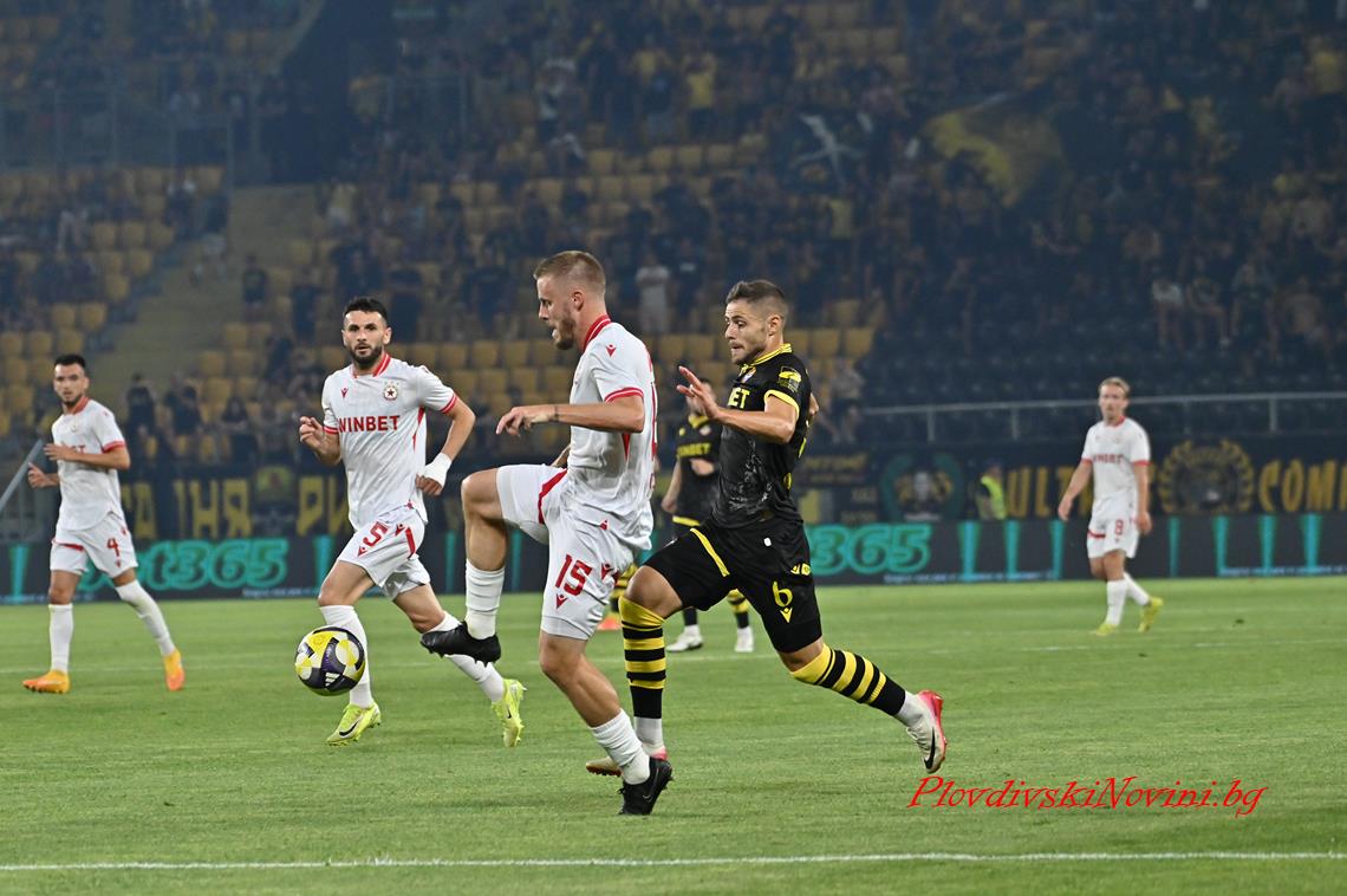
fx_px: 8972
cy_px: 448
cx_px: 674
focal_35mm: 240
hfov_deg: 8.6
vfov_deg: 5.7
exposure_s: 1/1600
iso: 4000
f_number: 6.3
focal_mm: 240
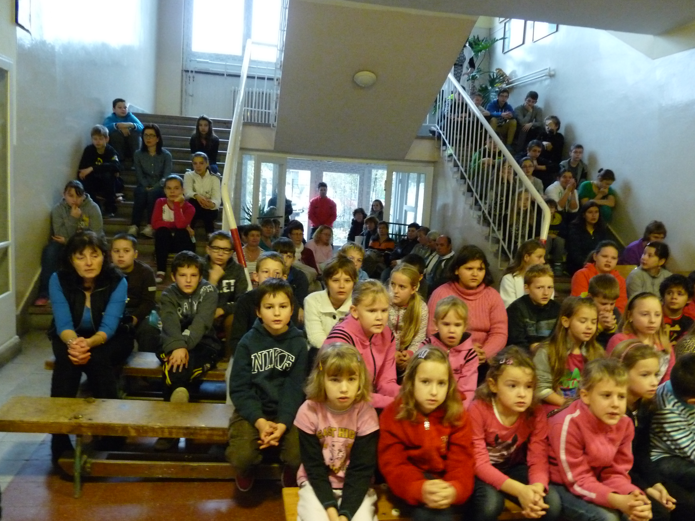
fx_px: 562
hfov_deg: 63.4
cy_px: 259
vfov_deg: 49.7
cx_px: 357
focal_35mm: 28
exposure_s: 1/10
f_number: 2.8
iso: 800
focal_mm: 4.8
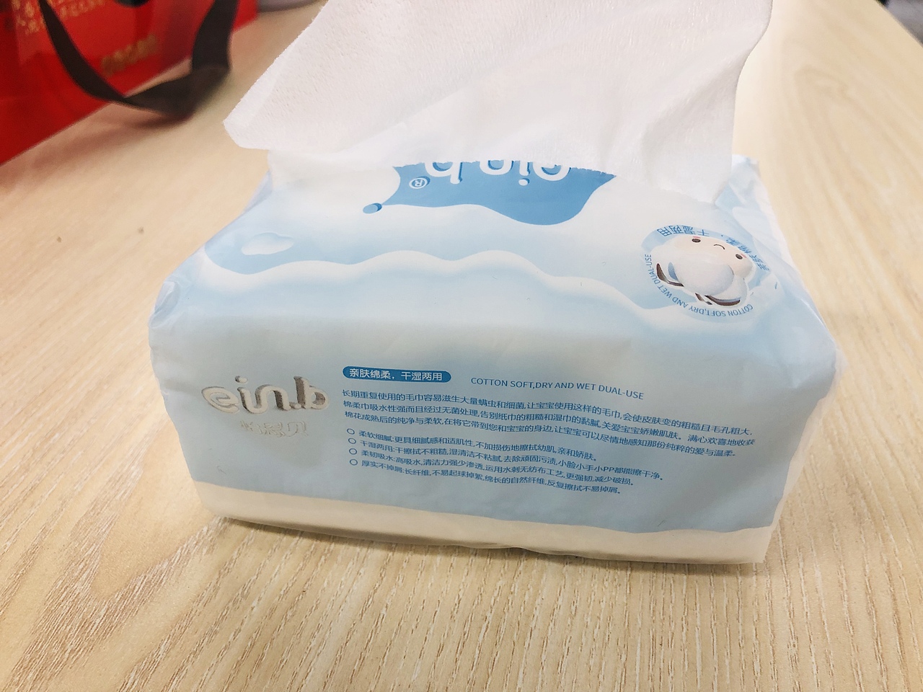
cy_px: 346
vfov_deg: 49.7
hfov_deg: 63.4
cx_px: 462
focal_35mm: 28
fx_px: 747
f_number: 1.8
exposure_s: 1/33
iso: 25
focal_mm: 3.99
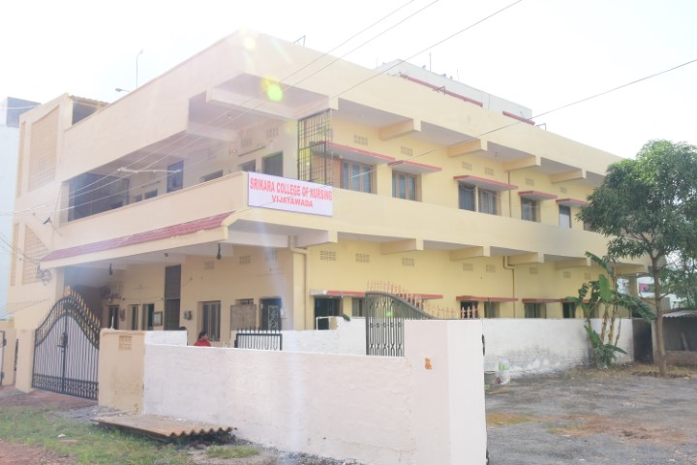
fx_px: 668
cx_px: 348
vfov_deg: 38.4
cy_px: 232
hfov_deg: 55.1
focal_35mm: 34
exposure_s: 1/125
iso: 250
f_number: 11
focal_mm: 23
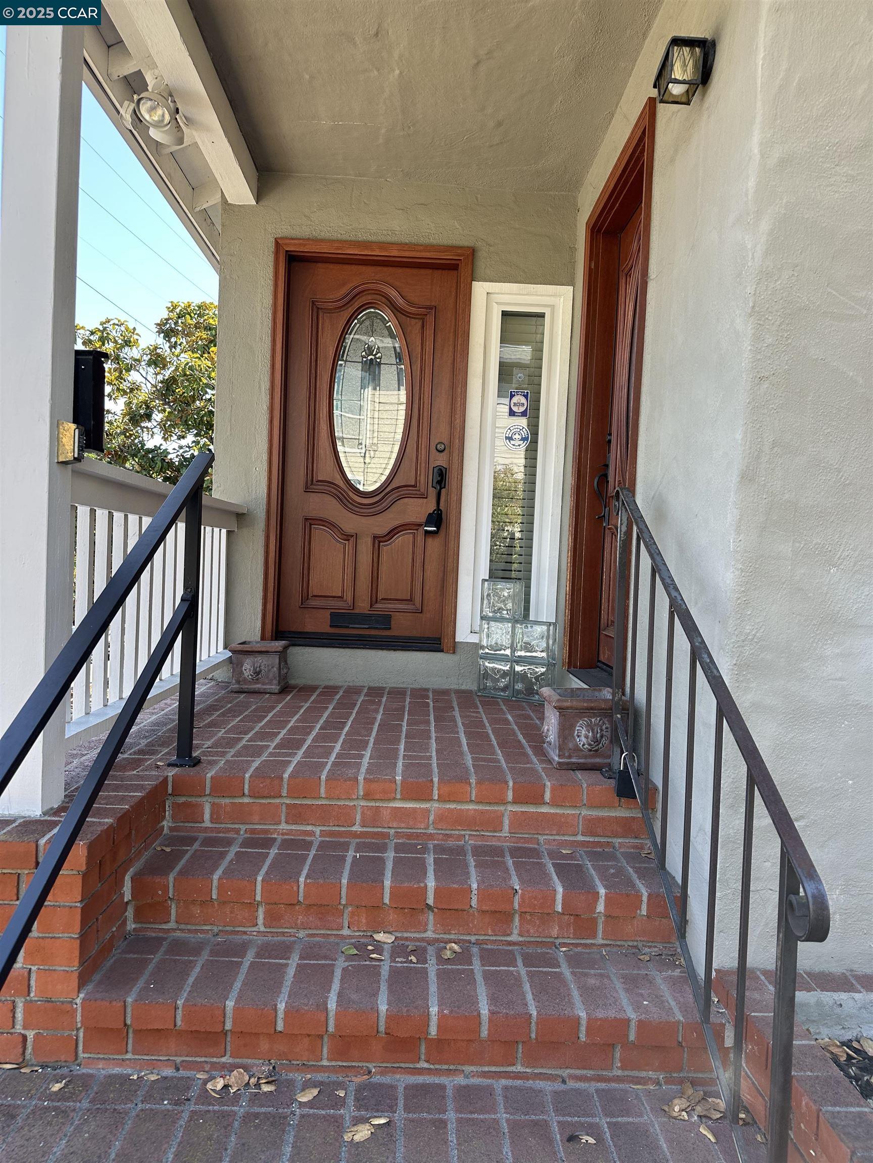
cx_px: 436
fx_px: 807
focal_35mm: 24
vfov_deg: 71.6
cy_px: 582
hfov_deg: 56.8
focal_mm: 6.86
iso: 80
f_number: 1.78
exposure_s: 1/421
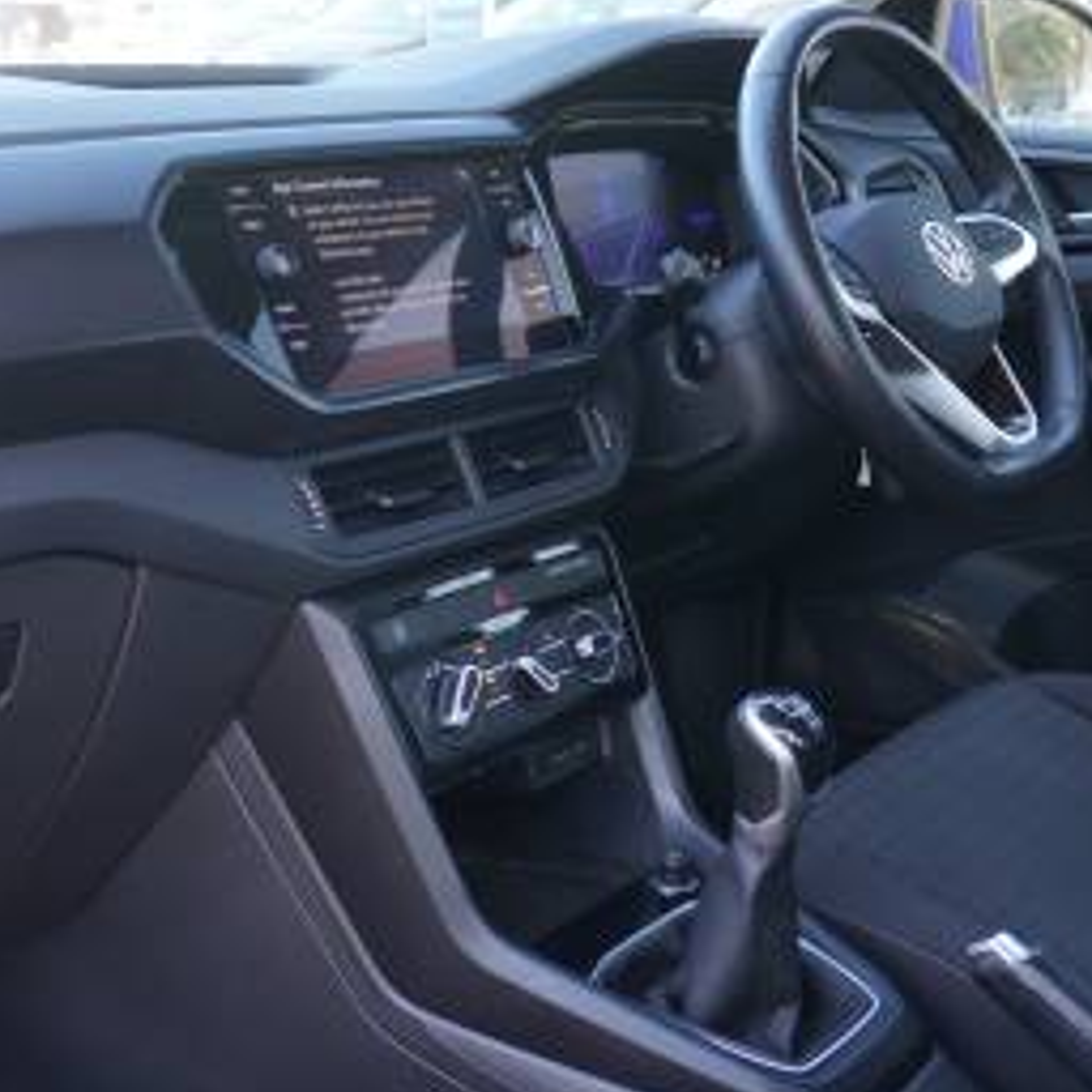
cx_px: 597
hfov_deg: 33.4
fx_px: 1820
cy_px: 401
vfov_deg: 33.2
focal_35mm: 51
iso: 400
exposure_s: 1/60
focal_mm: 16
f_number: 4
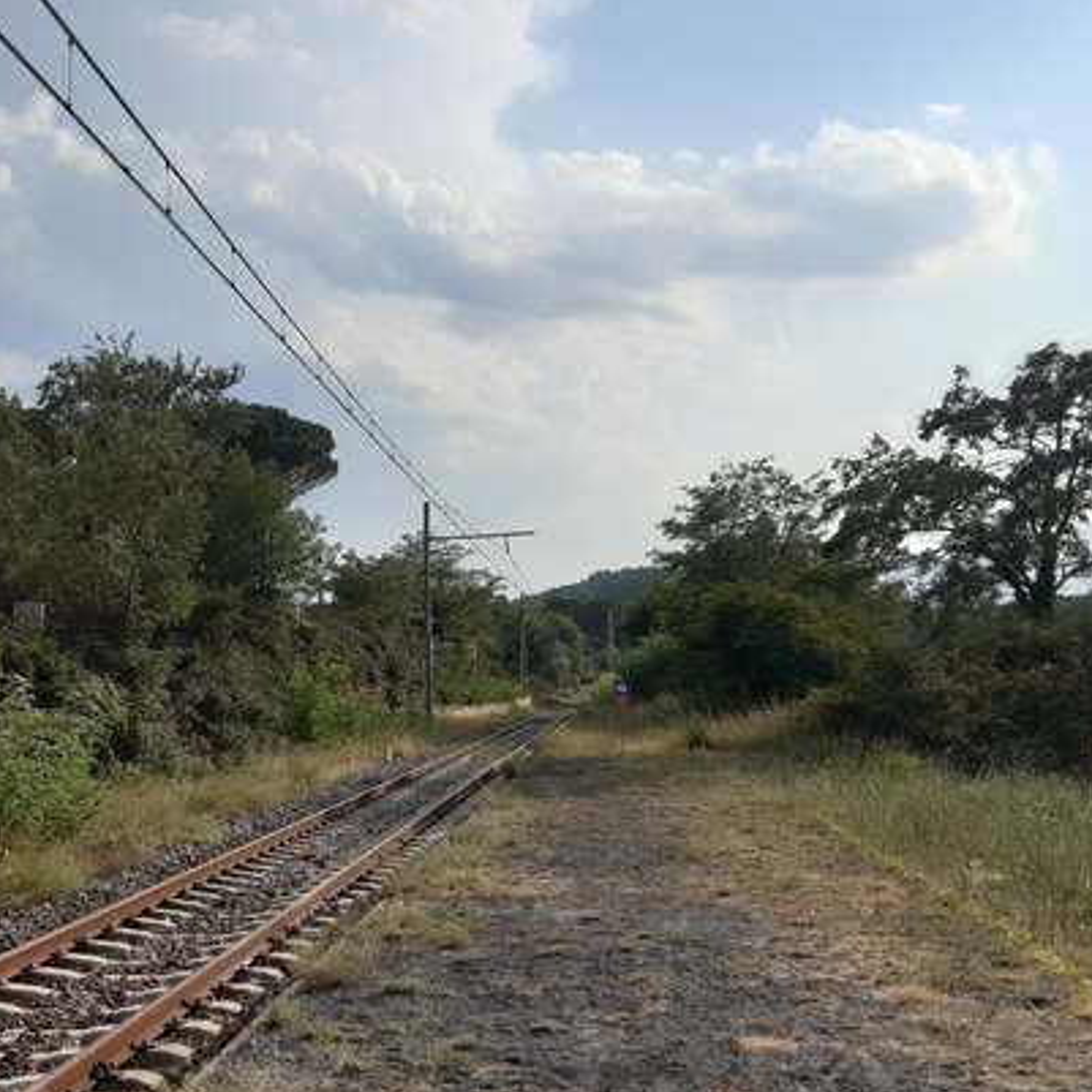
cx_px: 251
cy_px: 670
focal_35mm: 44
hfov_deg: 37.2
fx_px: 1570
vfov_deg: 38.1
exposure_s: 1/3049
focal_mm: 3.92
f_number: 1.7
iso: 40
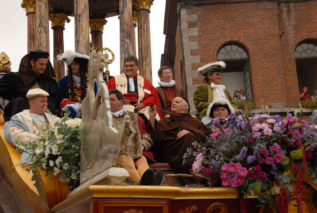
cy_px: 106
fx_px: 529
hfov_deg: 33.4
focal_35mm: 60
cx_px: 158
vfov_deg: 22.7
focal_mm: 40
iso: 400
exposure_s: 1/350
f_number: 10
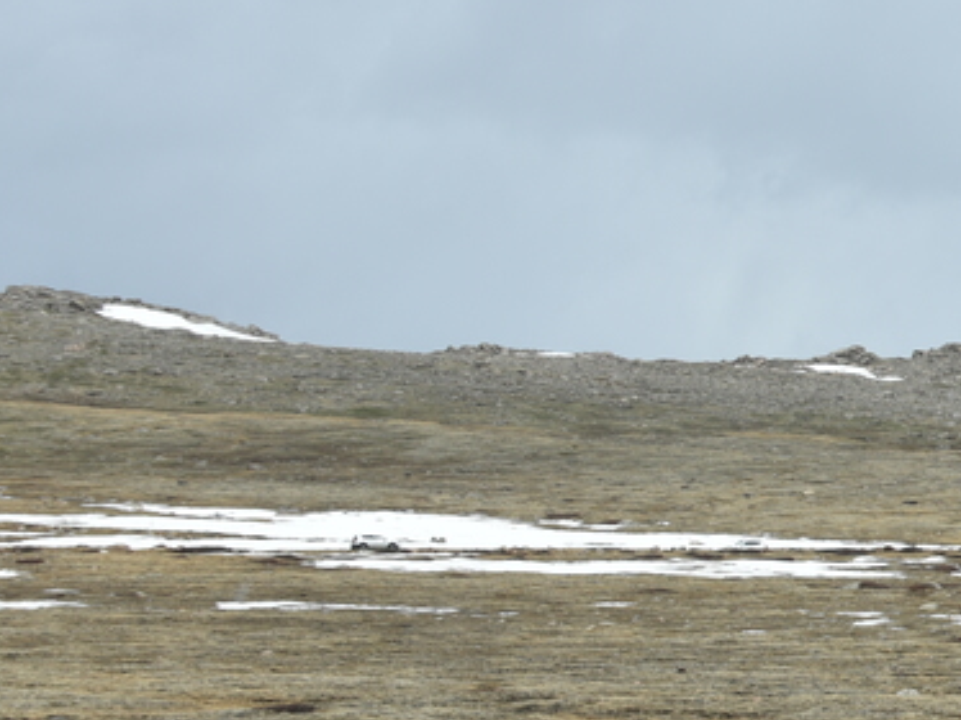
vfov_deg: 13.2
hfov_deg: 16.1
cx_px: 1447
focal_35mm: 112
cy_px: 404
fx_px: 3107
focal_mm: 34
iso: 100
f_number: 10
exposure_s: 1/400
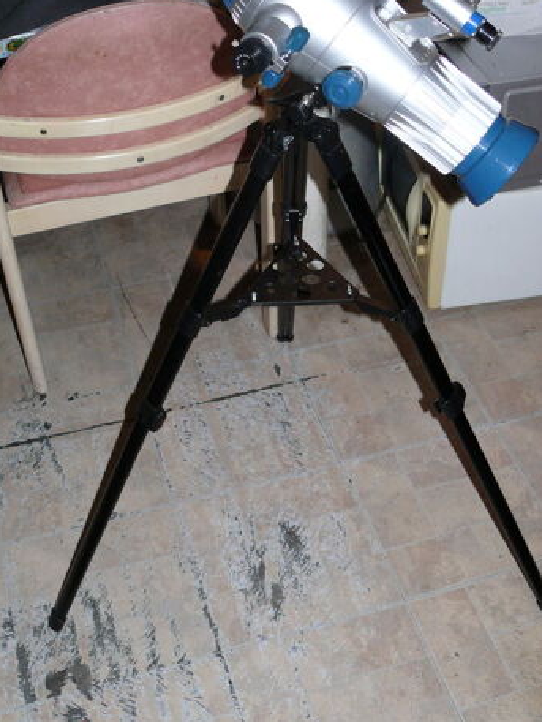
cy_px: 284
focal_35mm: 49
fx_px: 1022
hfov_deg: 29.7
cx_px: 295
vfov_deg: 38.7
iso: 100
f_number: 2.8
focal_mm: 7.4
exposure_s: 1/30
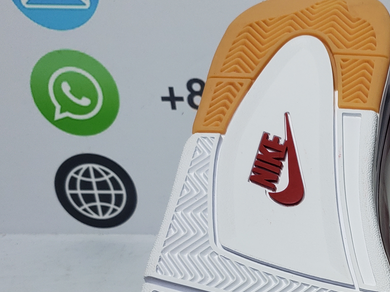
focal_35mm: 66
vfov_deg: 21.3
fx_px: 744
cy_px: 311
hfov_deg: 27.4
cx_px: 406
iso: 50
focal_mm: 4.3
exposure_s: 1/627
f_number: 1.5
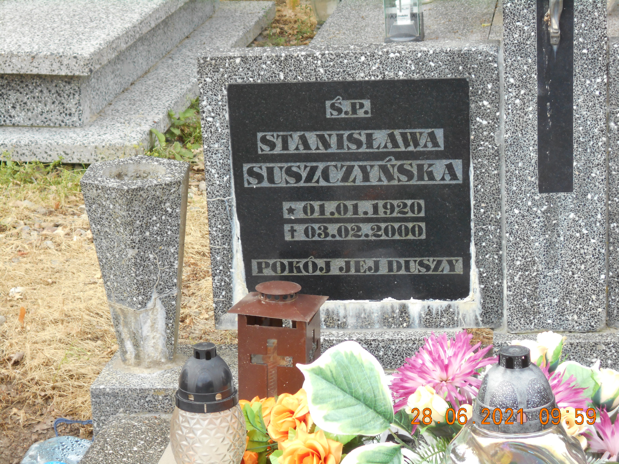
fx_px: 1770
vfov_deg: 14.9
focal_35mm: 99
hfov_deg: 19.8
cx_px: 310
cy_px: 232
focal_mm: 17.6
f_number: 5.5
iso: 160
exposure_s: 1/125
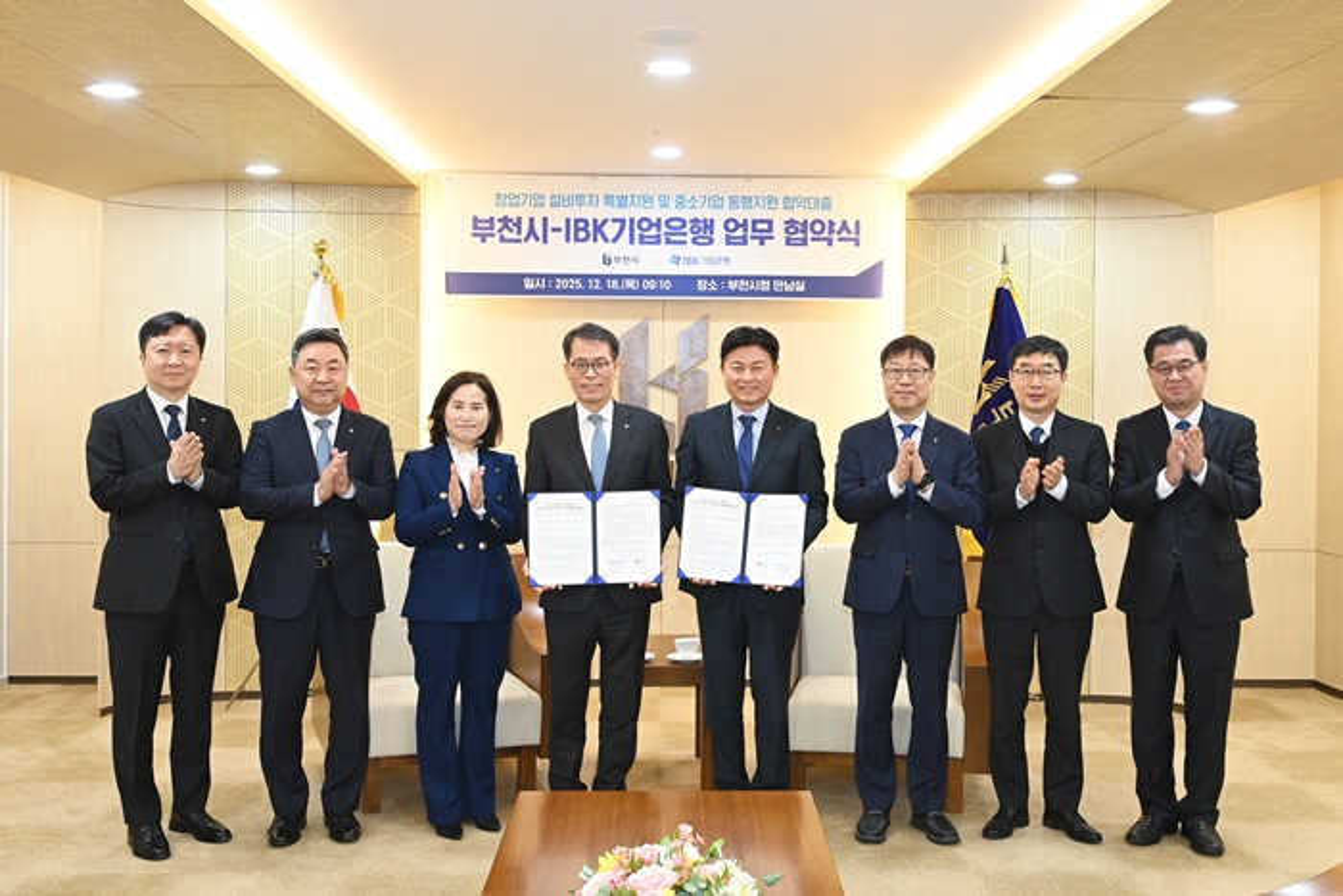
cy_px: 448
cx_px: 672
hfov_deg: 55.8
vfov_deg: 38.9
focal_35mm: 34
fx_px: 1269
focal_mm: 34
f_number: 6.3
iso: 2500
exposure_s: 1/125
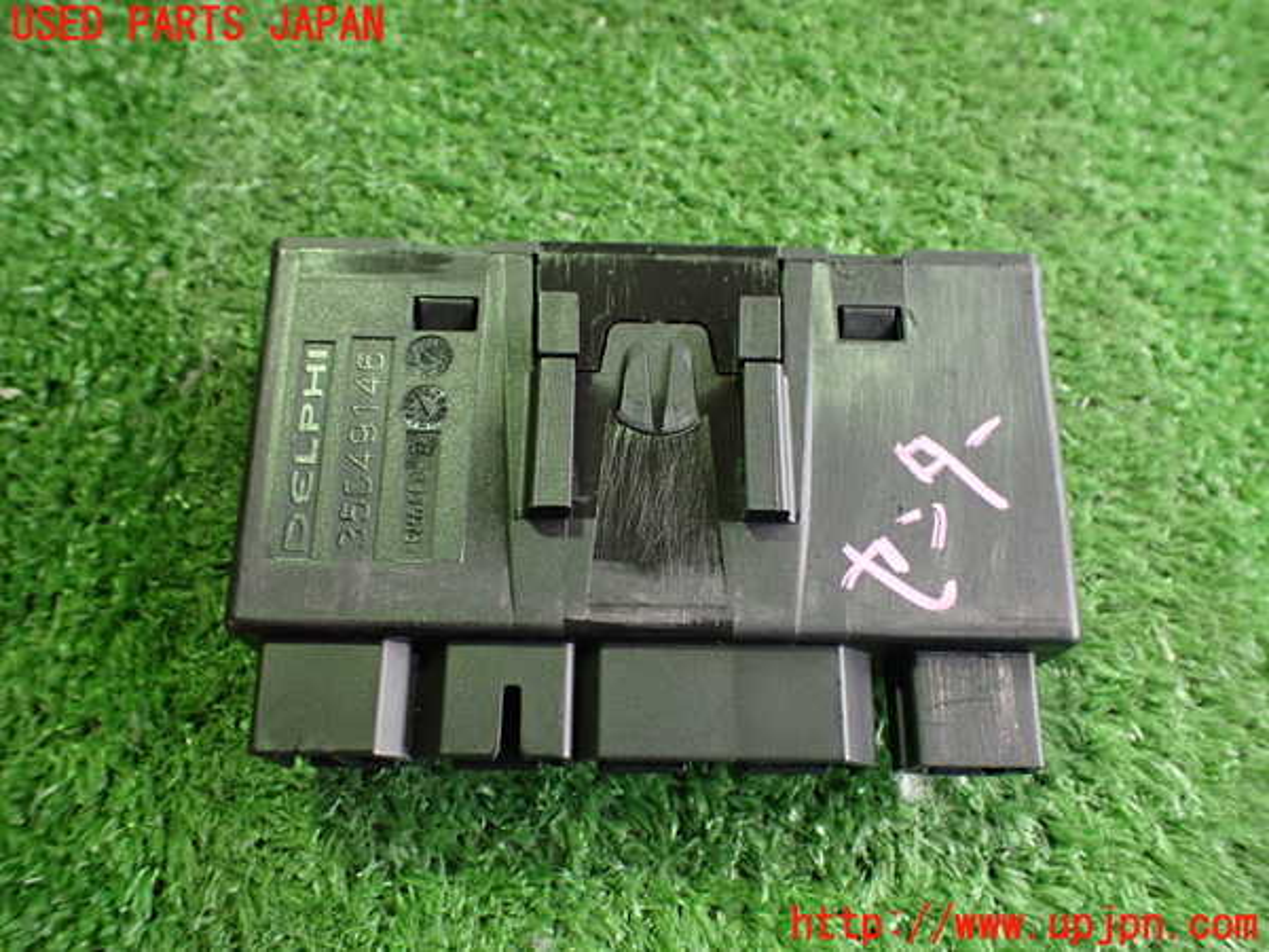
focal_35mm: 30
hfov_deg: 60.0
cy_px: 476
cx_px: 634
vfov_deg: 46.8
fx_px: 1100
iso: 800
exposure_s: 1/50
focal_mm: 5.4
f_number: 2.3
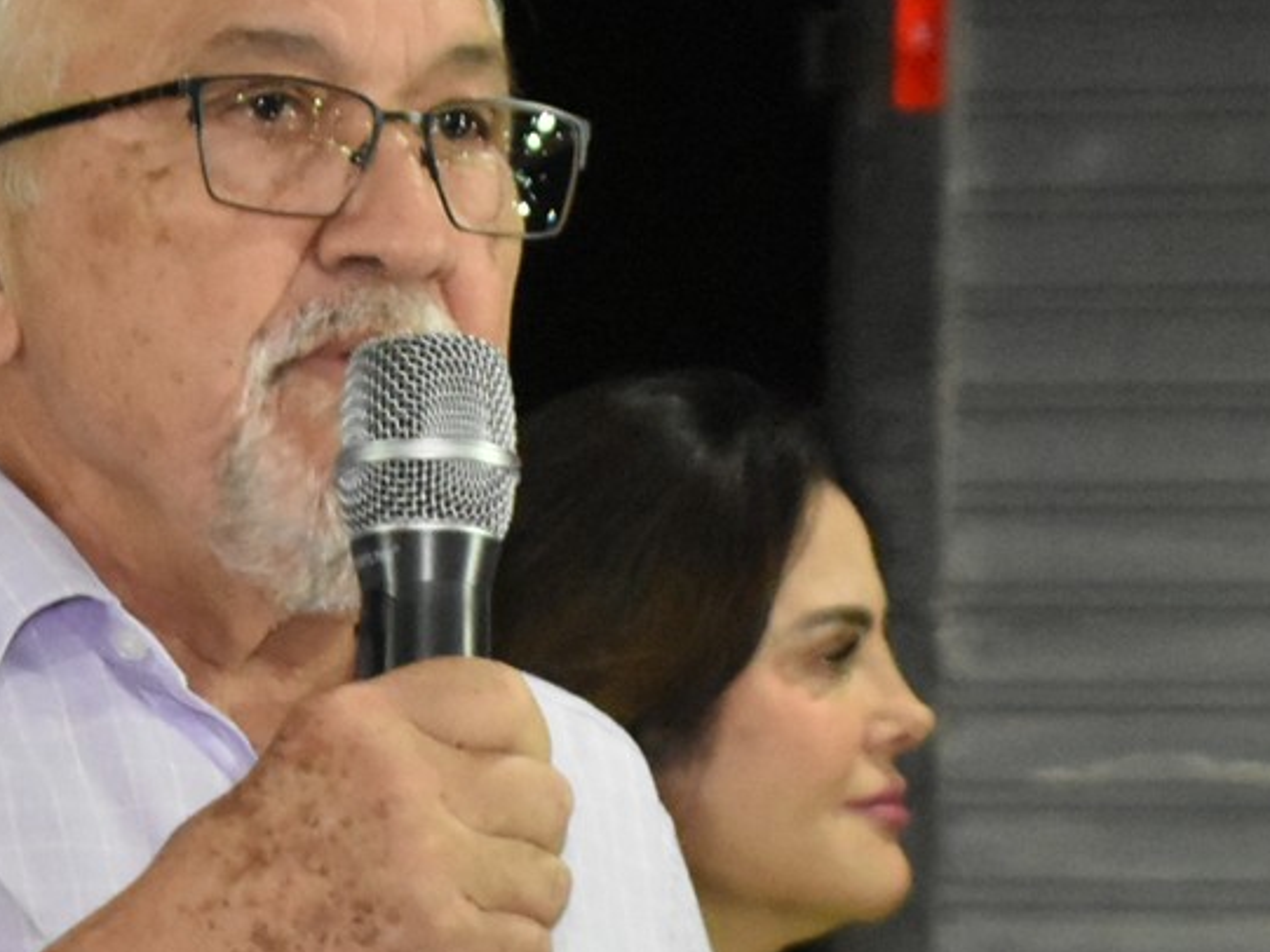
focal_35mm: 249
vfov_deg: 6.0
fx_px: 9137
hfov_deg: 7.9
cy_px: 685
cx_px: 403
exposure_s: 1/80
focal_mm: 52
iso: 6400
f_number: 5.6
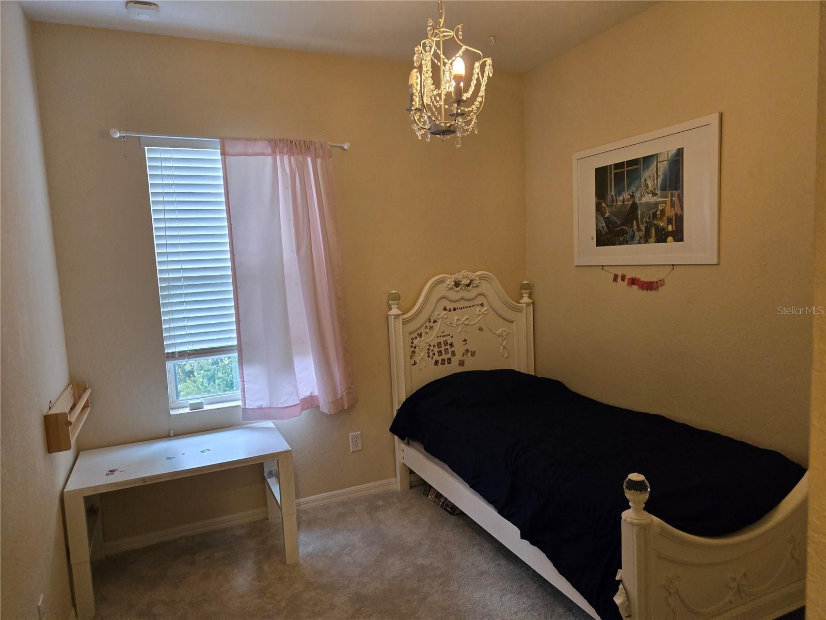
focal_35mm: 23
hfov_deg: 73.9
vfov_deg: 58.9
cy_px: 310
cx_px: 413
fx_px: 549
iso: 400
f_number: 1.8
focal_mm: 5.4
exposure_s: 1/120
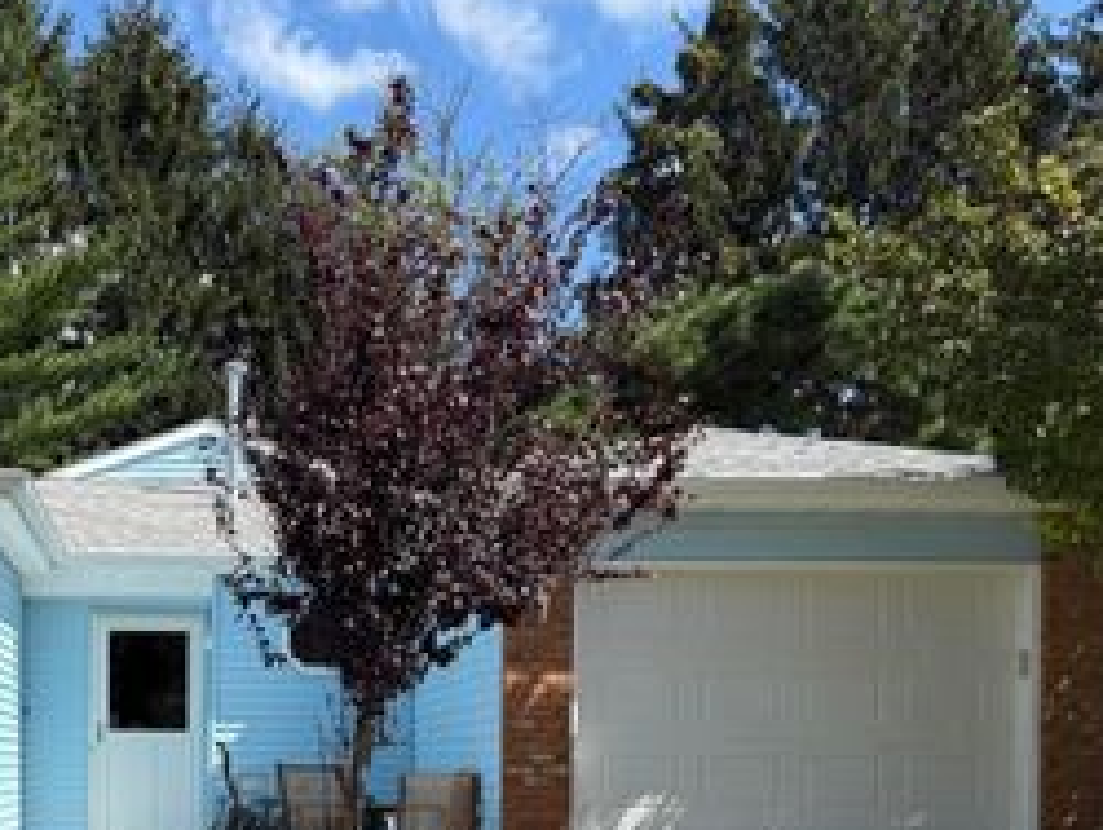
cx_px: 203
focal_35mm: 48
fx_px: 1531
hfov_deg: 38.0
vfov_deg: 28.9
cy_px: 770
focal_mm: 6.76
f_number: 1.78
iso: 80
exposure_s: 1/3425
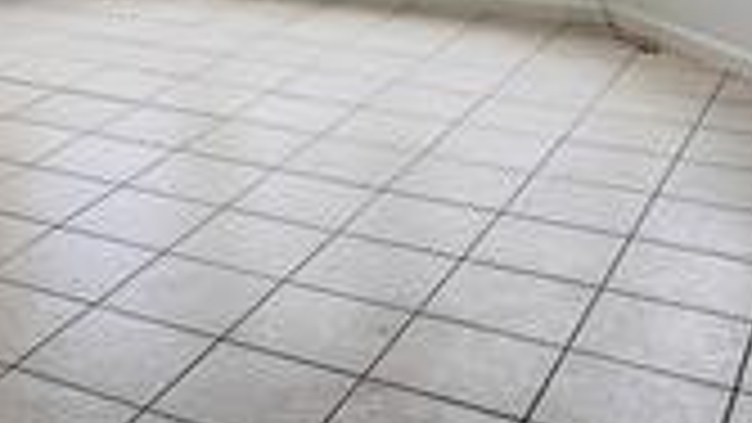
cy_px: -238
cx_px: 104
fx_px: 1356
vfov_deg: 16.0
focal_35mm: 68
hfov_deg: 29.9
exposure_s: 1/333
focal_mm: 5.7
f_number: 1.5
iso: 50
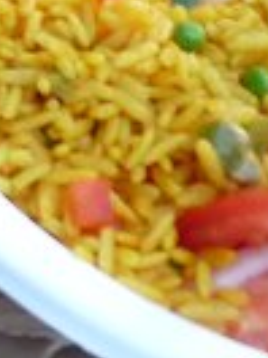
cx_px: -650
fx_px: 1693
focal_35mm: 164
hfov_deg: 7.5
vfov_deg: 11.2
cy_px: -301
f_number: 2.8
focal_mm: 4.8
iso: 200
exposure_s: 1/60
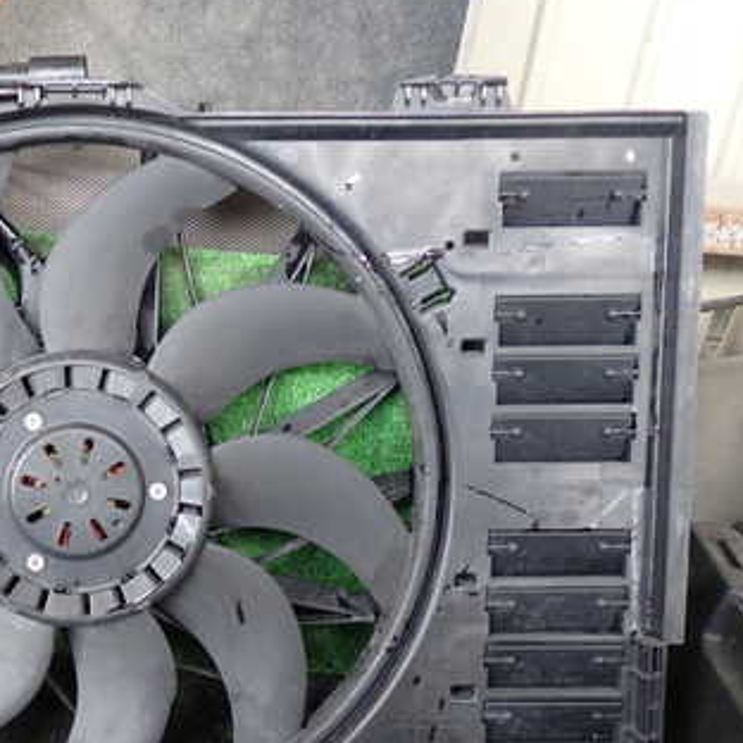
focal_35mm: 51
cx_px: 60
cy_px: 407
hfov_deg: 31.6
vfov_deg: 33.4
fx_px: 1238
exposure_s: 1/60
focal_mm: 5.4
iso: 160
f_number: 2.3
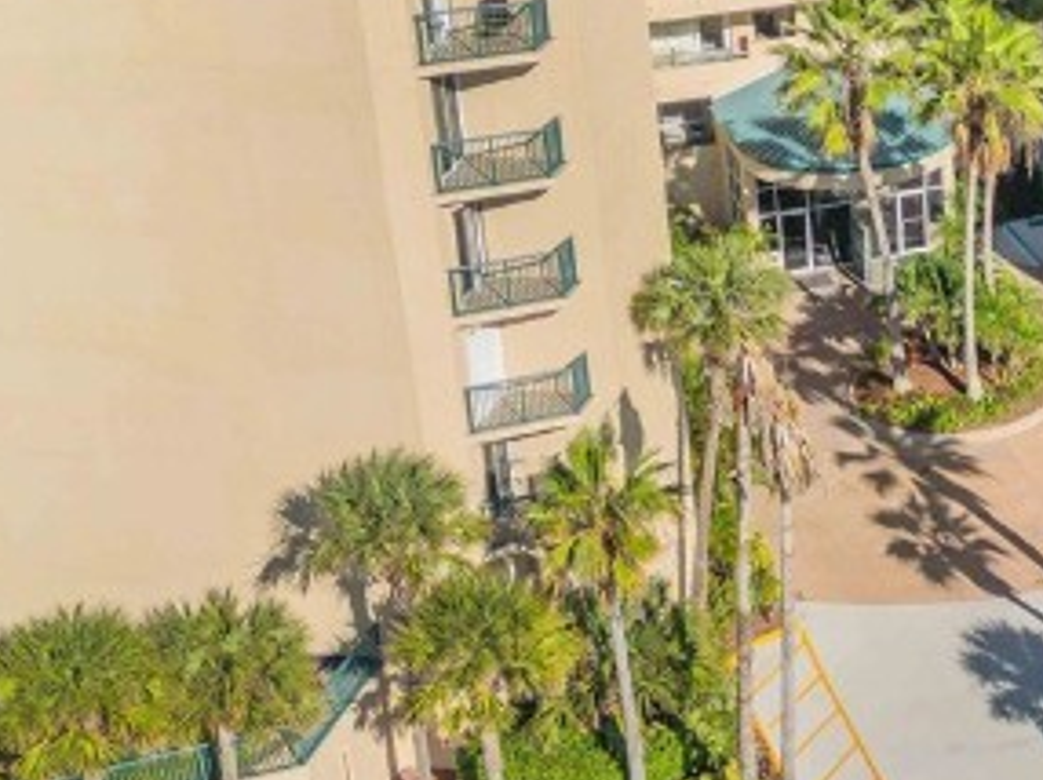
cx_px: 1317
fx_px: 2589
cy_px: 179
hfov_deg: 20.9
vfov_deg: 17.0
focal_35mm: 86
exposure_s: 1/3200
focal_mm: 6.72
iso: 110
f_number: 1.7
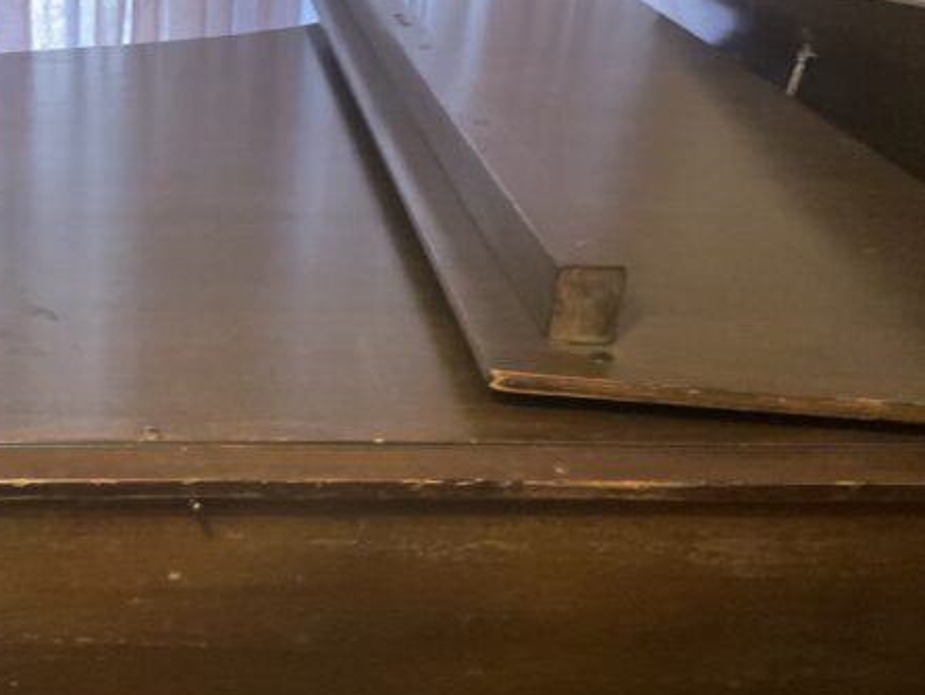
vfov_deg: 29.1
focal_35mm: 50
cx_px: 204
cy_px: 291
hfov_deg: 37.0
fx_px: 1336
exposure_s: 1/30
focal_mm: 3
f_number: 1.8
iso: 320
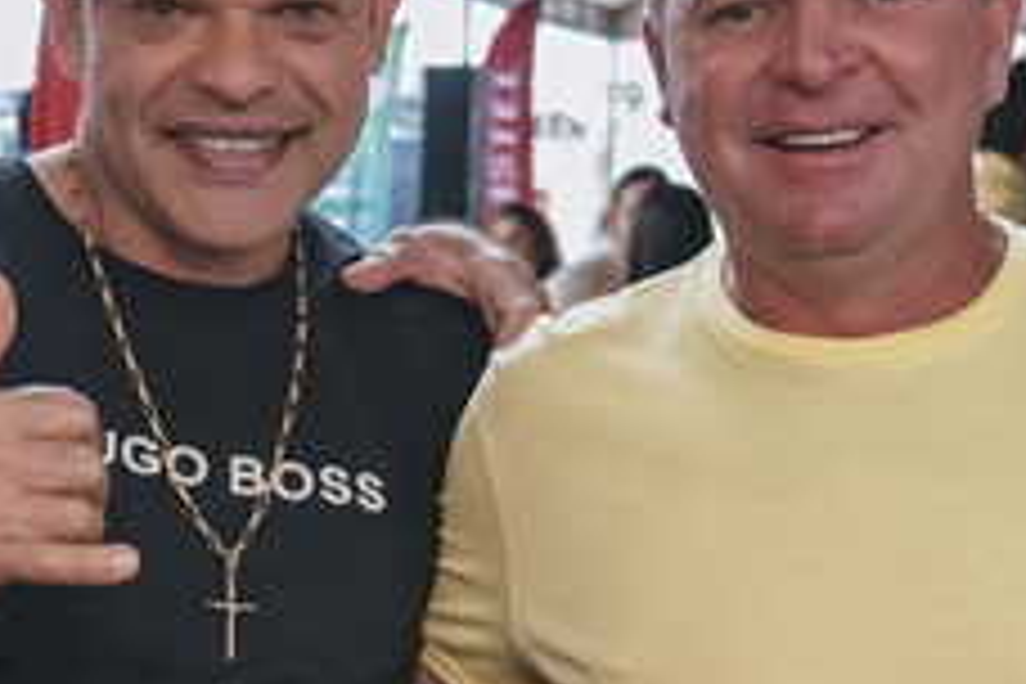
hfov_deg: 16.9
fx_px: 3334
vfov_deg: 11.7
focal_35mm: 117
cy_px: 583
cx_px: -99
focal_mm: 24
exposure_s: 1/500
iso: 1600
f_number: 2.8
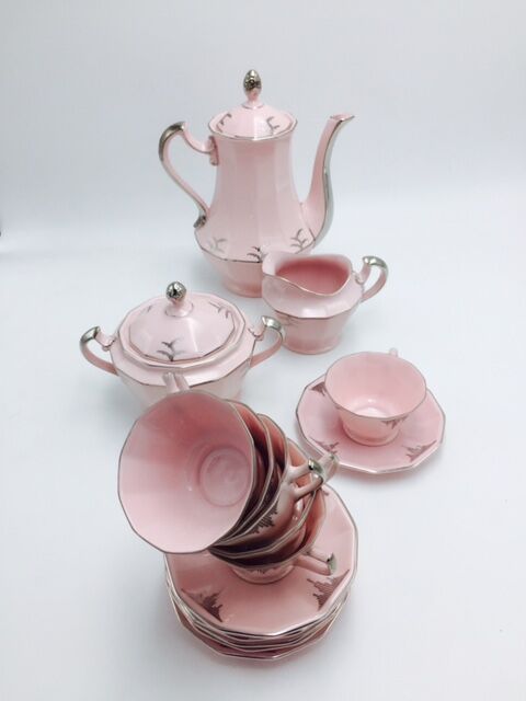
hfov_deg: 48.2
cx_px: 263
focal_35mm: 29
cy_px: 350
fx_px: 588
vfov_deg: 61.7
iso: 32
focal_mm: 4.15
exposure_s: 1/226
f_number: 2.2
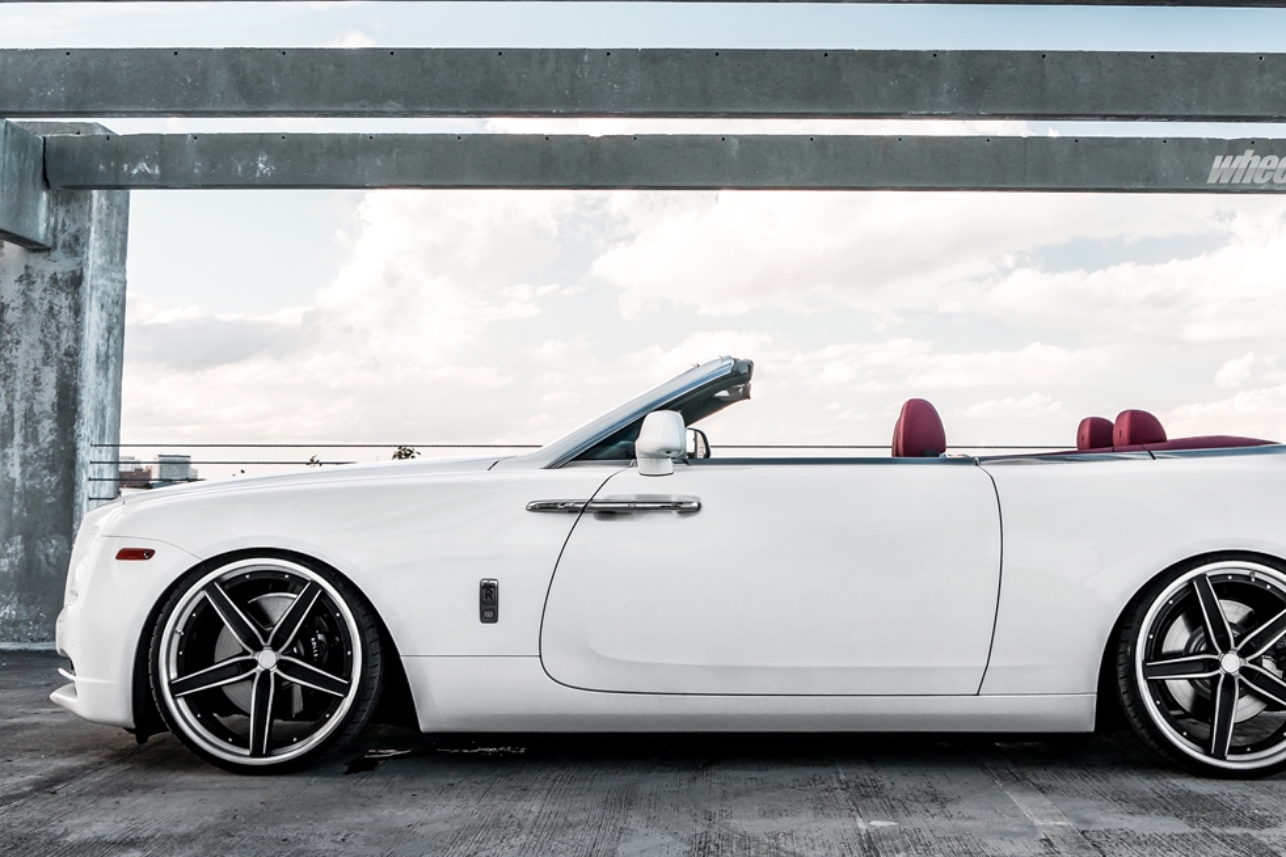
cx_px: 750
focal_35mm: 47
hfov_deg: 41.8
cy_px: 352
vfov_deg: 28.6
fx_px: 1679
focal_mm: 24
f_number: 7.1
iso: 640
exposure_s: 1/160
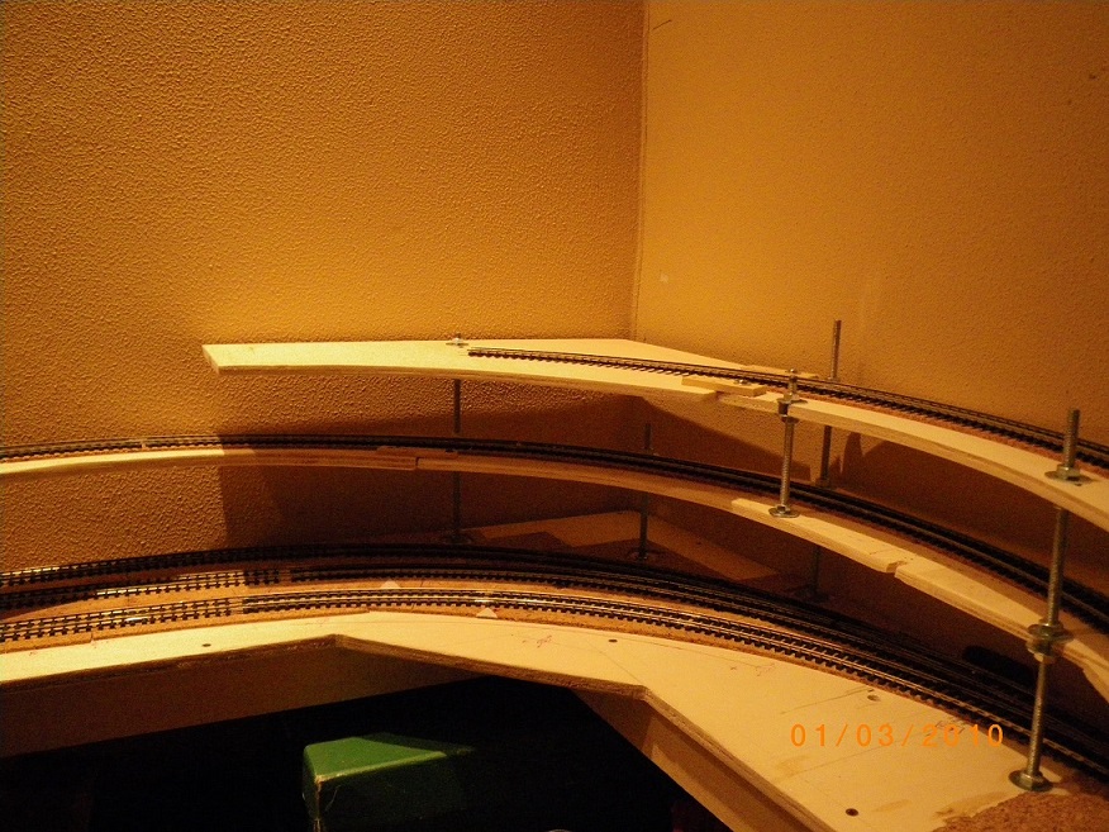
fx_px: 897
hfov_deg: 63.4
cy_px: 416
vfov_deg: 49.7
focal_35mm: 28
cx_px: 554
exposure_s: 1/40
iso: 800
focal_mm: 5
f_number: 3.5
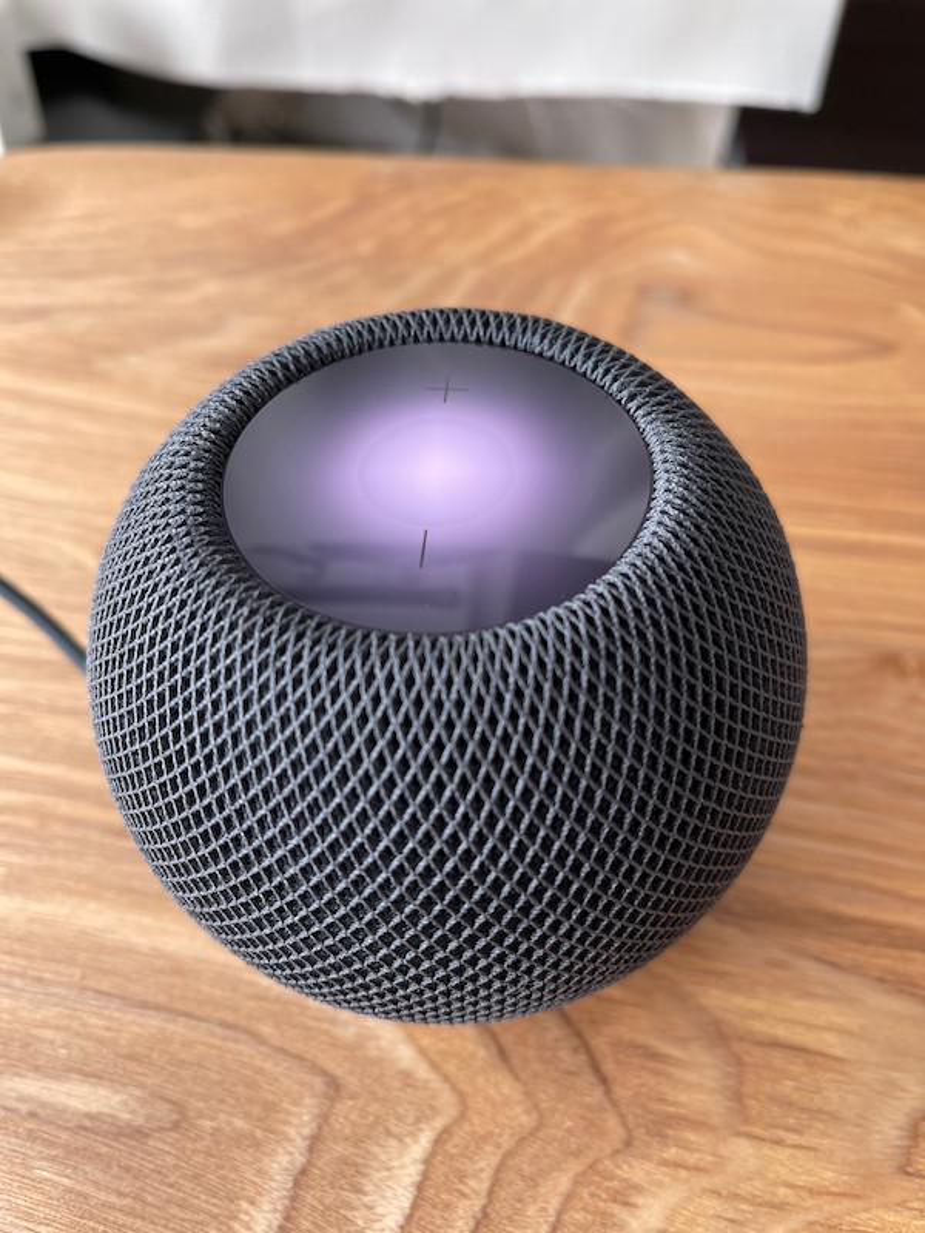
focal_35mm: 26
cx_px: 462
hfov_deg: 53.1
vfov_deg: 67.3
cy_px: 616
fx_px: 926
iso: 80
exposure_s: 1/121
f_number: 1.6
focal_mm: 5.1
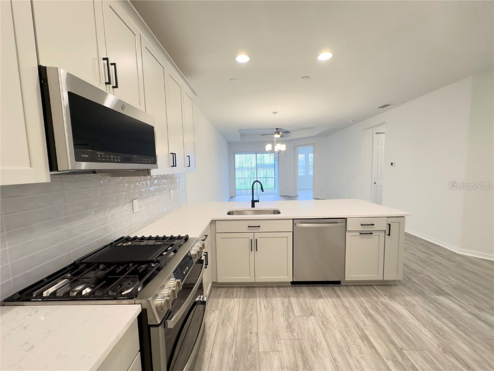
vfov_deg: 85.7
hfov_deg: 102.1
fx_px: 200
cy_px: 186
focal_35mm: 14
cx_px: 247
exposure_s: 1/60
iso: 160
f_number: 2.2
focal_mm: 2.22
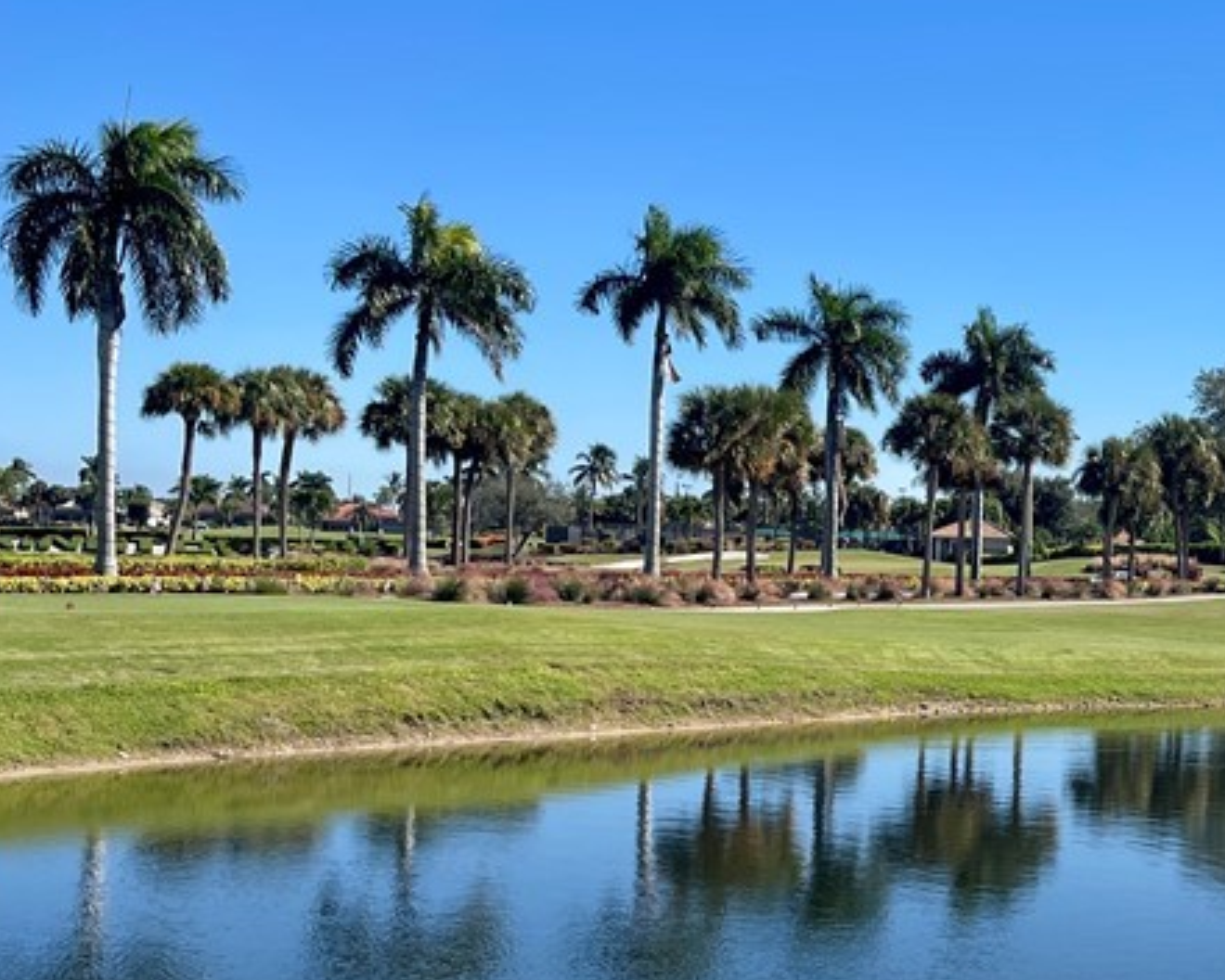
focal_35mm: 59
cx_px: 1303
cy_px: 571
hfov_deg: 29.3
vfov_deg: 25.8
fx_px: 2139
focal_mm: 5.1
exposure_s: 1/5376
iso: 50
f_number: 1.6
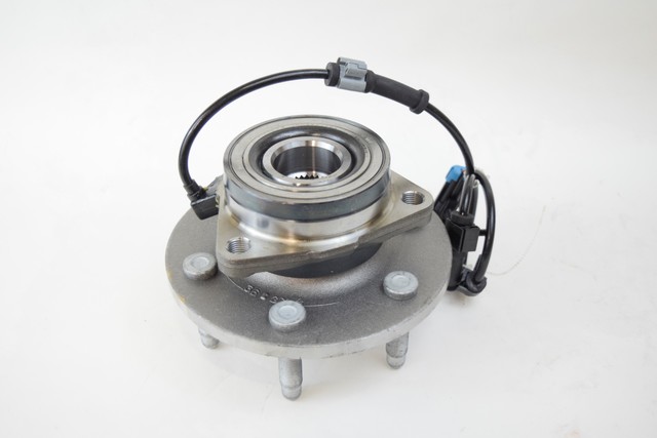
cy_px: 219
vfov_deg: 30.9
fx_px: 794
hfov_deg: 45.0
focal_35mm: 44
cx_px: 328
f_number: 4.2
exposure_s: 1/60
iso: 1600
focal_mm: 29
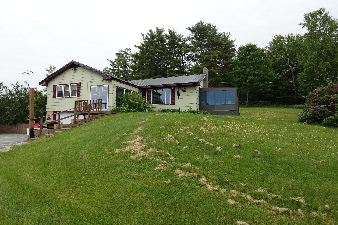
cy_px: 112
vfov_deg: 61.9
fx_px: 188
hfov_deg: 84.0
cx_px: 169
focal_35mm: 20
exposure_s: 1/2000
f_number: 2
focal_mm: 7.6
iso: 125
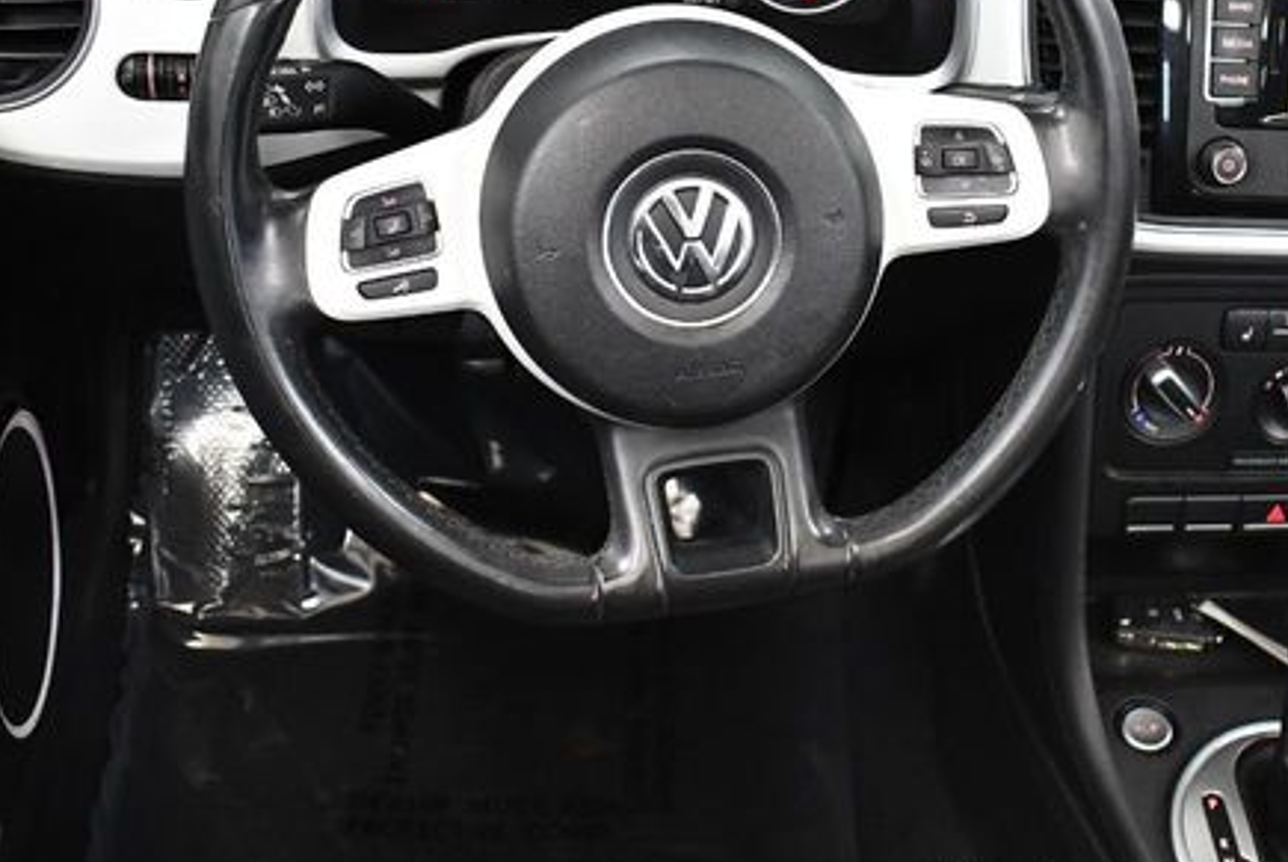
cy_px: 307
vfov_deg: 25.5
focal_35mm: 53
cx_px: 888
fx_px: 1898
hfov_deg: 37.0
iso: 3200
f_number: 3.5
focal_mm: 18
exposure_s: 1/125
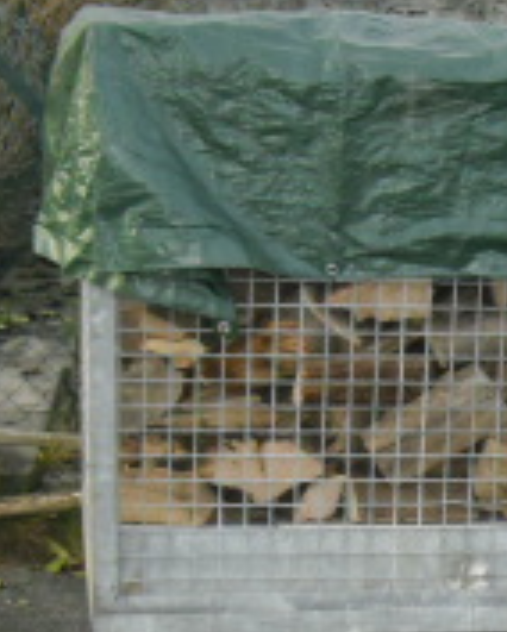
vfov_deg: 15.0
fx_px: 2378
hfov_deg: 11.8
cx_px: 661
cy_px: 550
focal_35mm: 127
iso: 200
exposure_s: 1/125
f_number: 3.1
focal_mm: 6.3
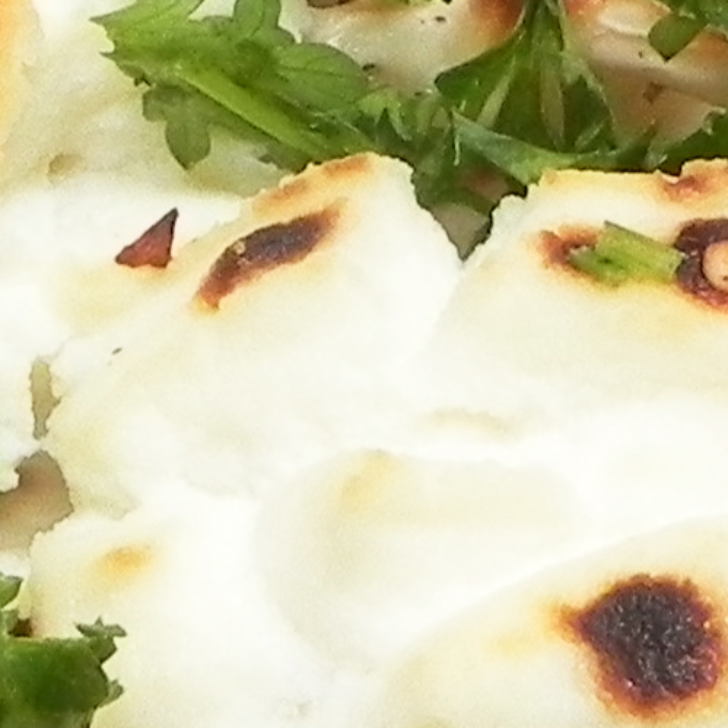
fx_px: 3997
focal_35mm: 168
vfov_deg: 10.4
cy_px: 451
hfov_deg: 10.2
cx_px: -233
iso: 285
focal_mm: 4.6
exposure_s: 1/30.6
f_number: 5
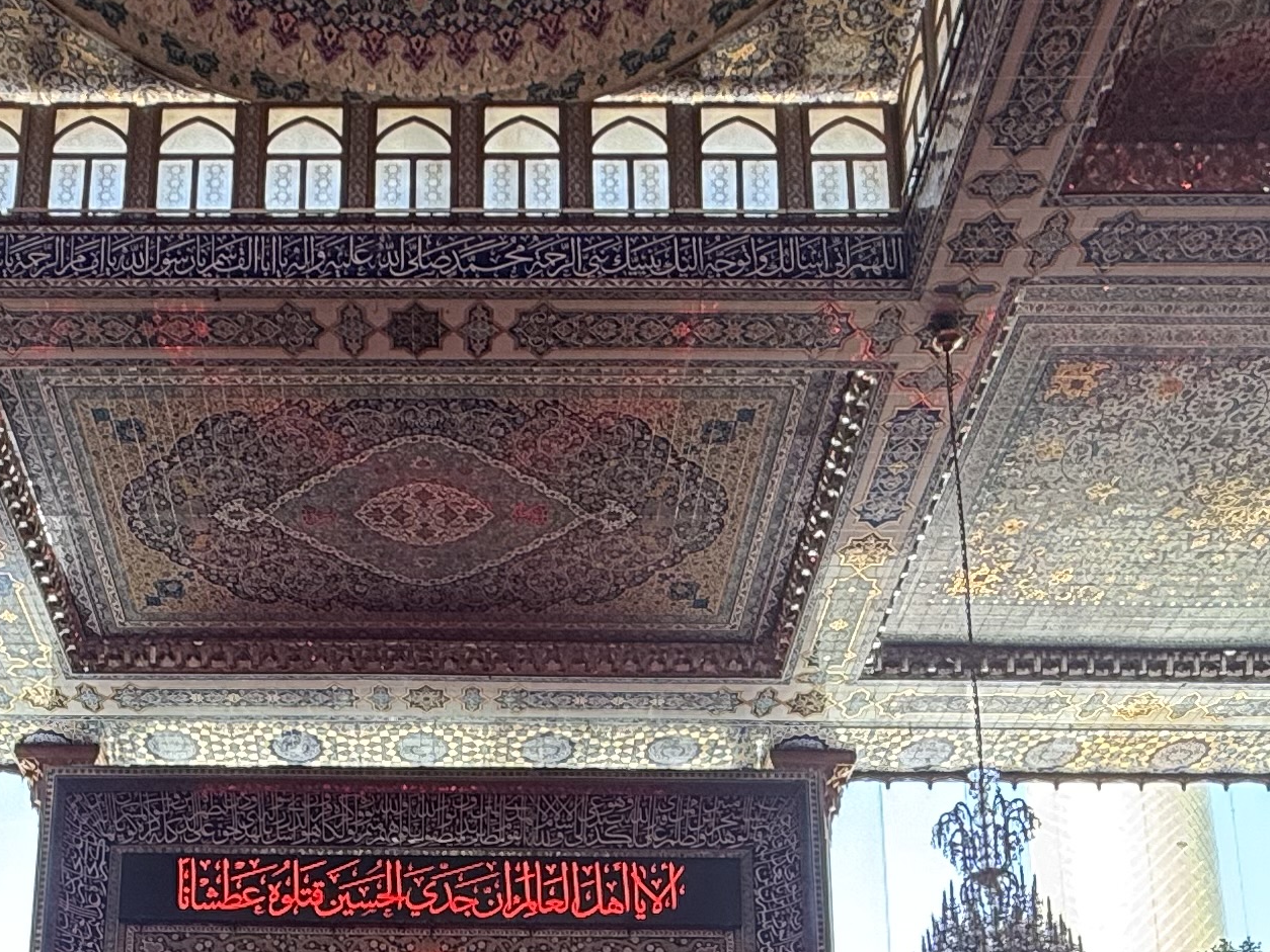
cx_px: 428
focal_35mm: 45
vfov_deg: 26.9
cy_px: 1254
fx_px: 1651
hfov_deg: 41.6
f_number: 2.2
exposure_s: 1/100
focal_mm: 2.22
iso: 100
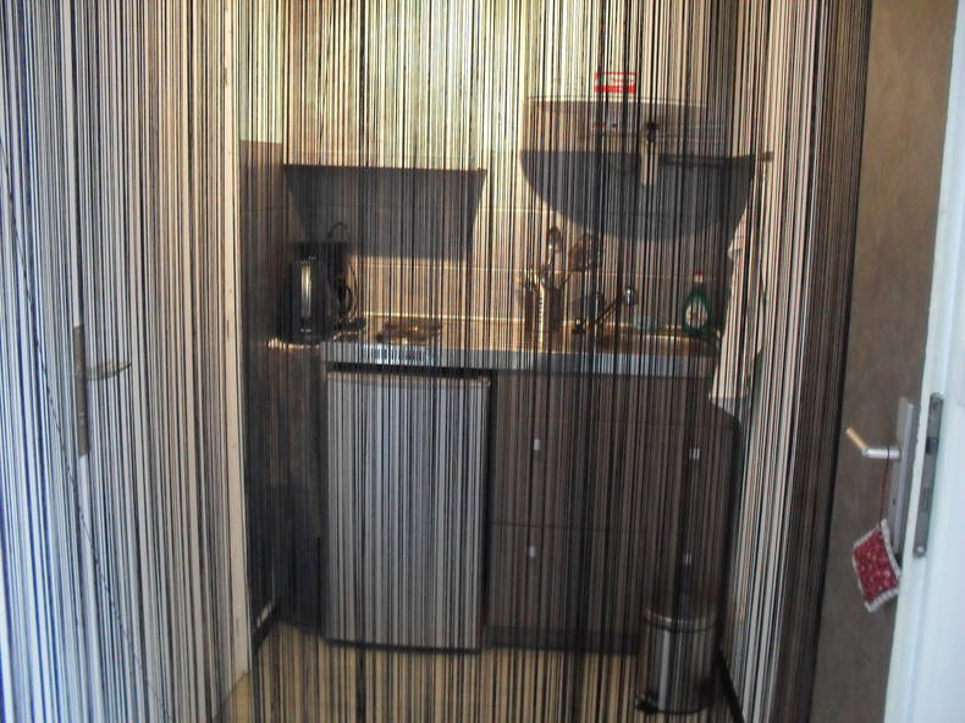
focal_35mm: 35
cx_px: 482
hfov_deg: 52.6
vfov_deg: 40.7
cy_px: 362
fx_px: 975
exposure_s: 1/10
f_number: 3.2
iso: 400
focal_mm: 6.3
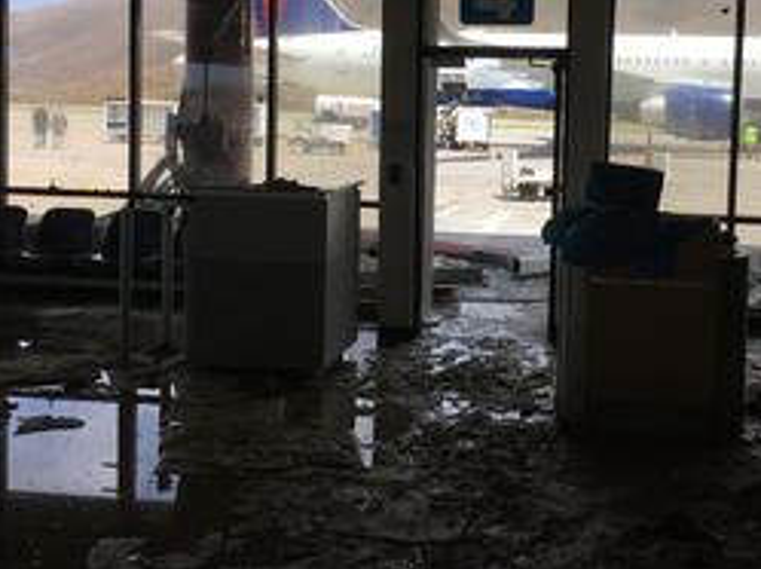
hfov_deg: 44.1
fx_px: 922
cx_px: 520
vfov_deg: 33.8
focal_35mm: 42
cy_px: 165
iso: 25
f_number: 2.2
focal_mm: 4.15
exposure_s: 1/705
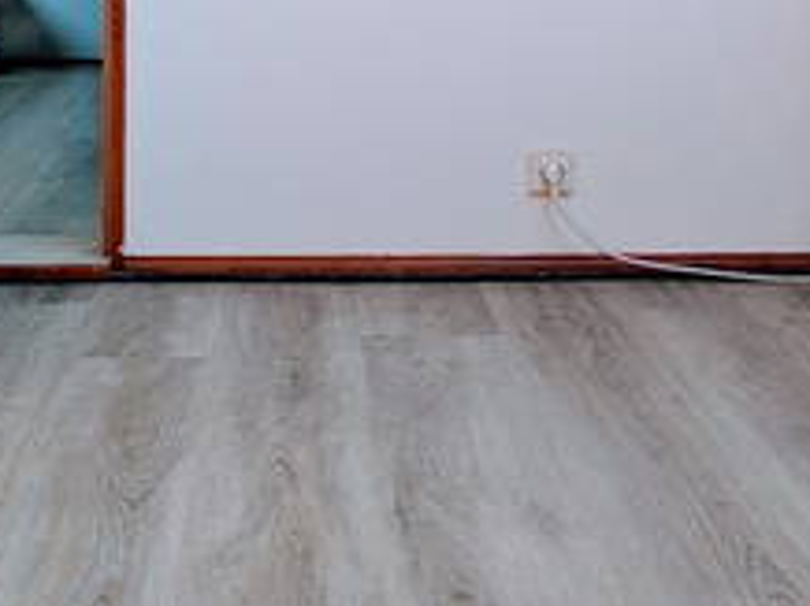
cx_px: 342
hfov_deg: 33.2
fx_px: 1356
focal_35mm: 58
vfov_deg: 23.6
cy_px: -59
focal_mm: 2.35
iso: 49
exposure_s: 1/167
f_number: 2.2
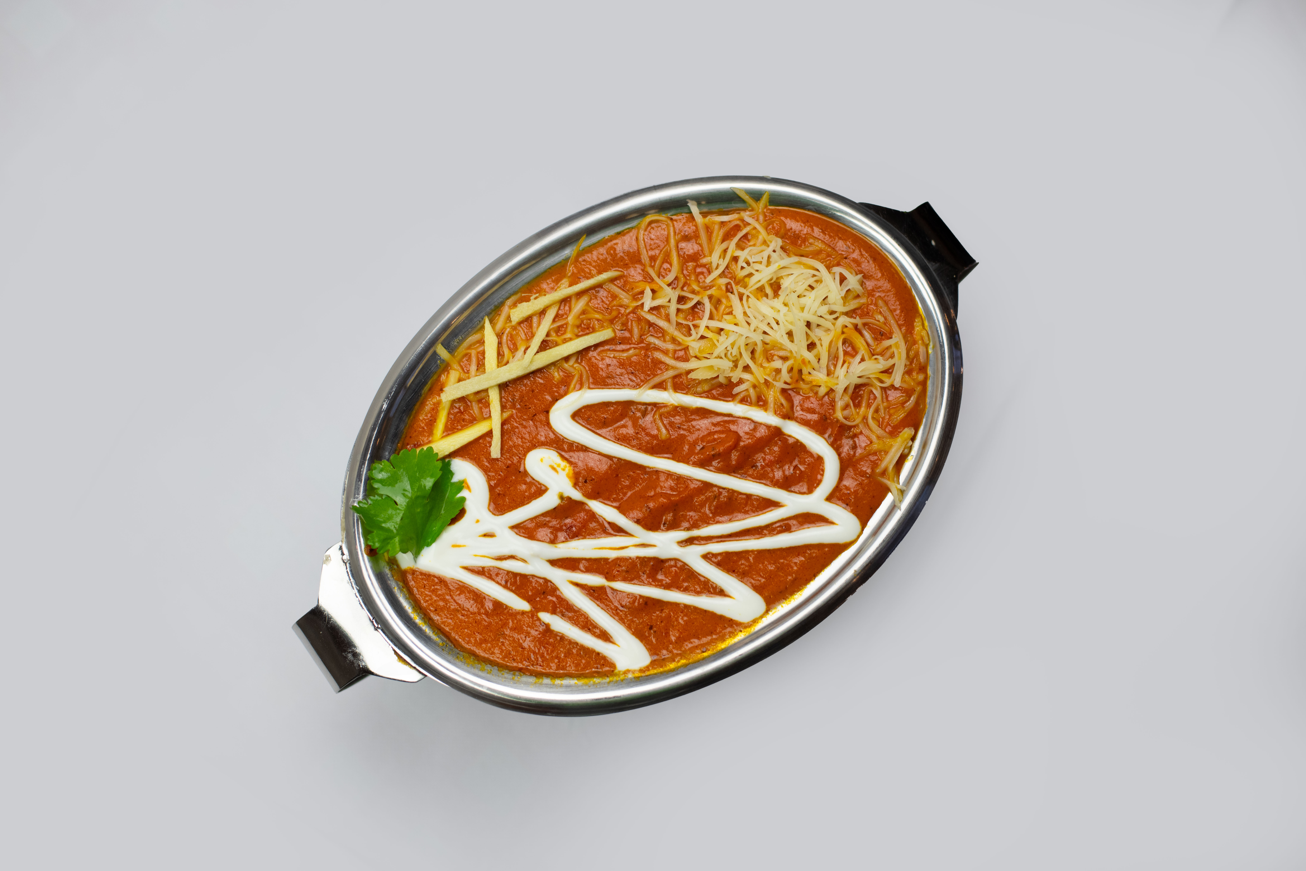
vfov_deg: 27.0
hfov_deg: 39.6
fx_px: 1814
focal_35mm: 50
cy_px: 436
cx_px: 653
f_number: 3.5
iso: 400
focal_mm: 50
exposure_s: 1/160
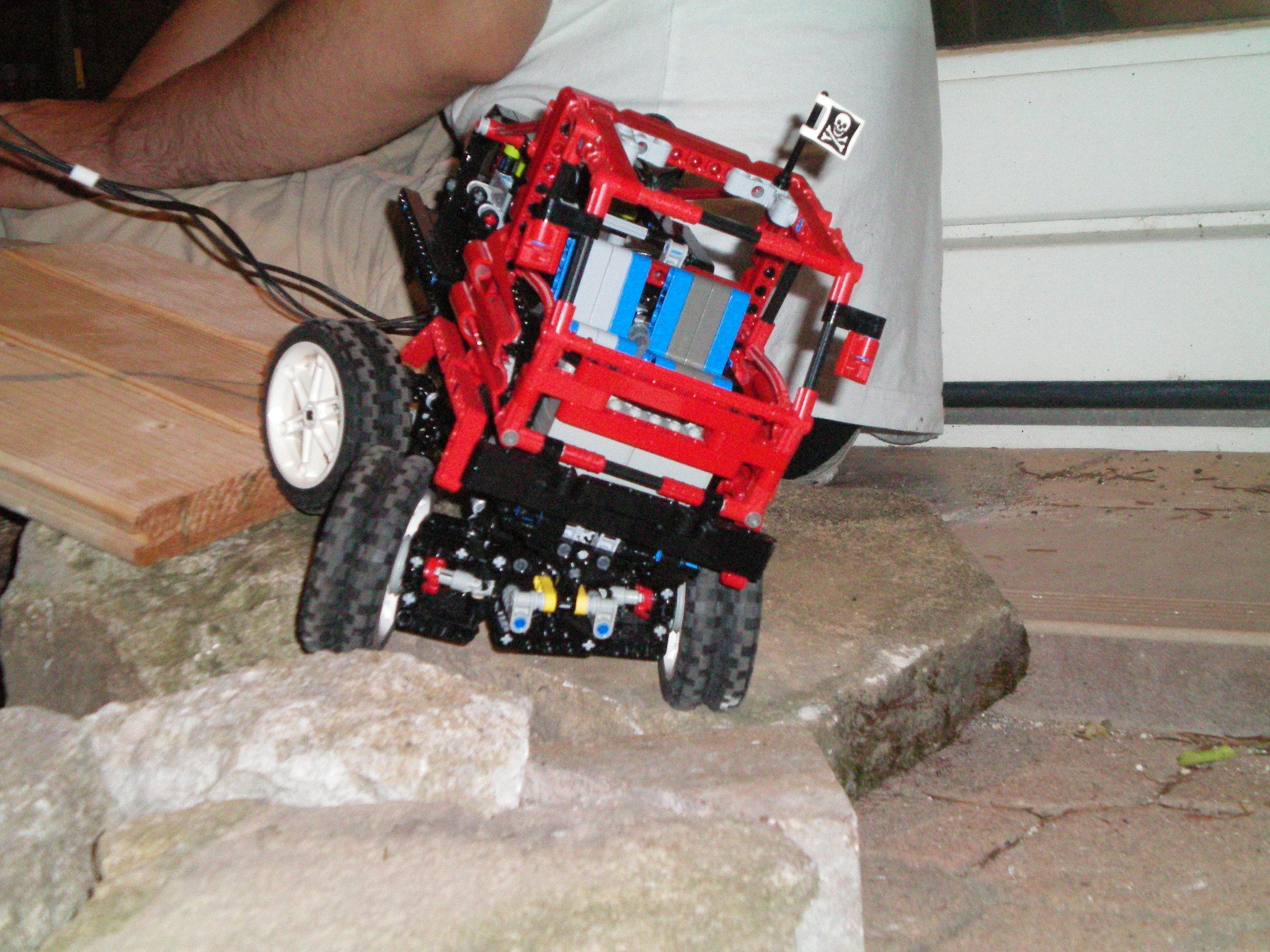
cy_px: 476
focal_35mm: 74
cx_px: 635
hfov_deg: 26.3
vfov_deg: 19.9
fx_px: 2715
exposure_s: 1/80
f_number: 4.6
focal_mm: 12.3
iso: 400
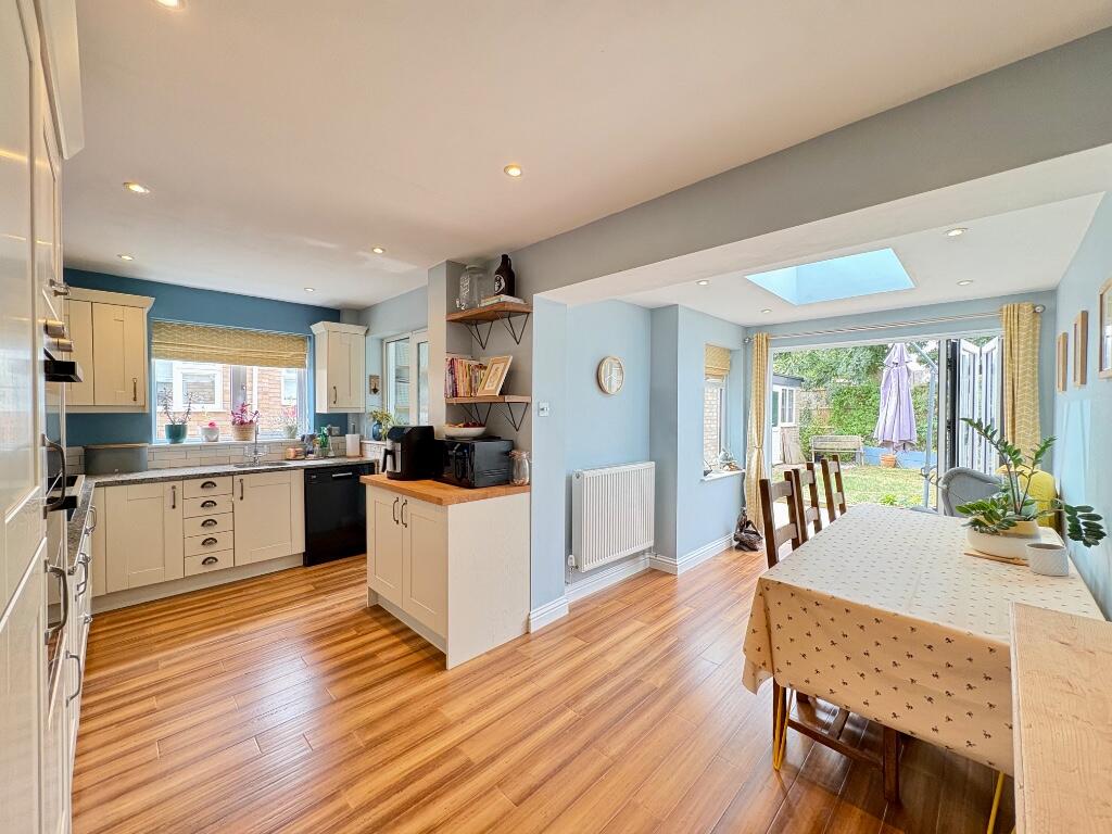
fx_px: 450
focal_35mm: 14
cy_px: 417
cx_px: 556
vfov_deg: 85.7
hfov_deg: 102.1
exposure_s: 1/50
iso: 320
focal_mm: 2.22
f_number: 2.2
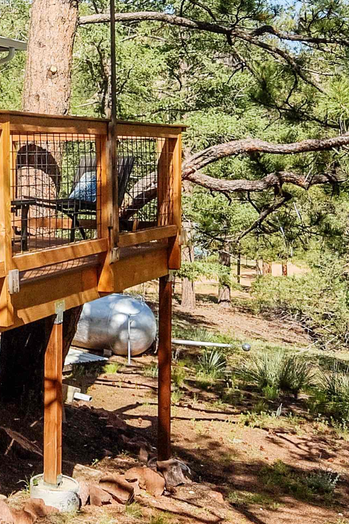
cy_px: 173
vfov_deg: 33.1
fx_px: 873
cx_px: -172
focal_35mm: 60
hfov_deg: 19.7
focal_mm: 15
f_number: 8
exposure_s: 1/2000
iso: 400
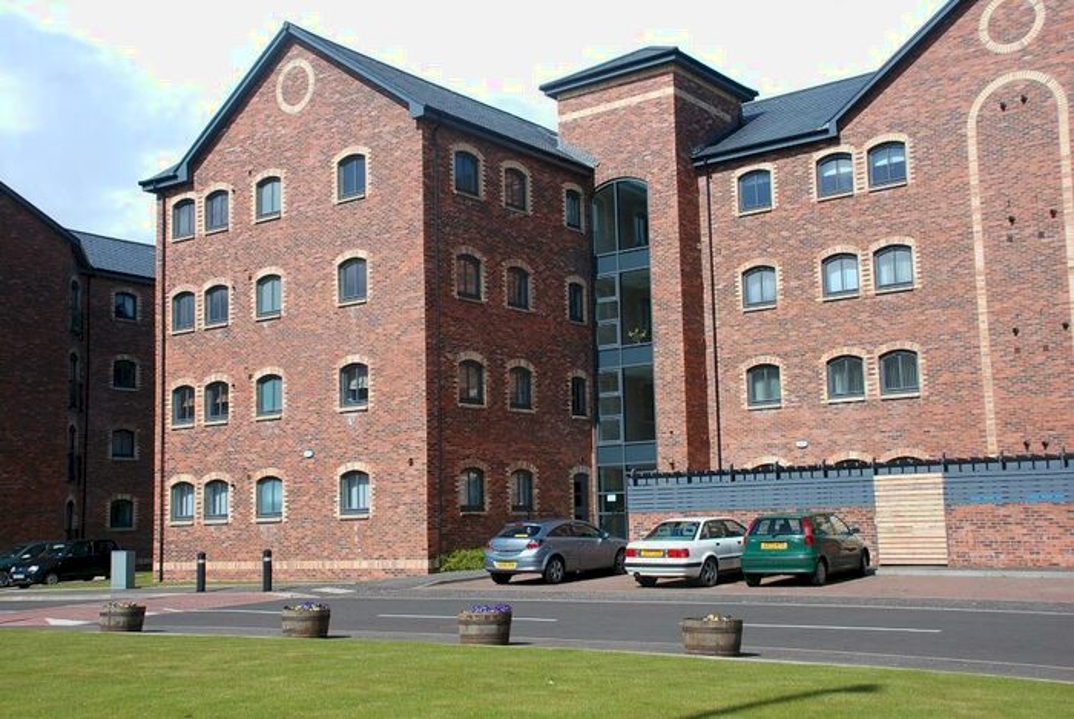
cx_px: 537
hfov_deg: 46.3
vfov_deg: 32.0
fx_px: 1255
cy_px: 360
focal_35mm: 42
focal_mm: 28
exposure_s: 1/200
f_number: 7.1
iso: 100
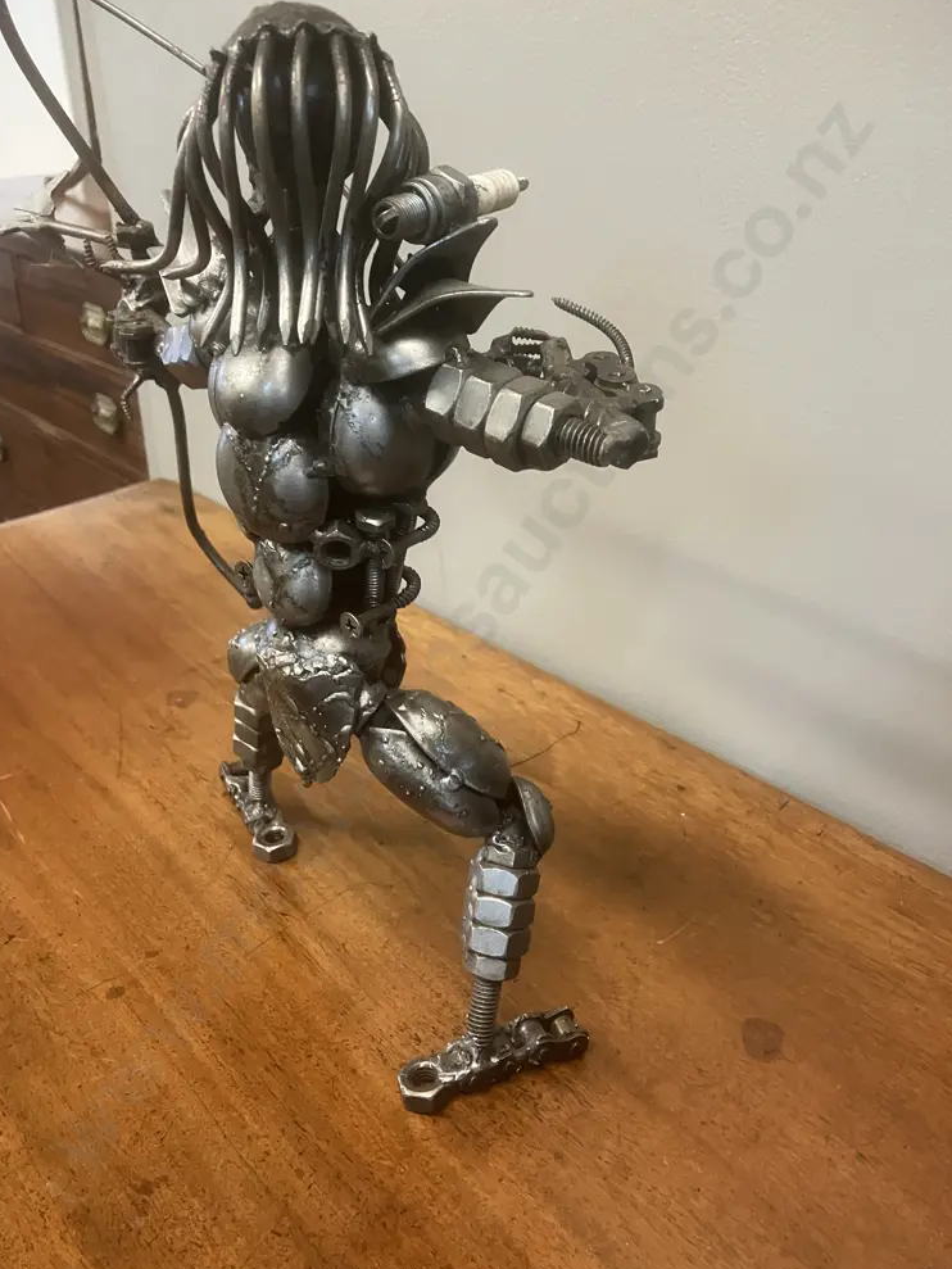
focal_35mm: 29
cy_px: 639
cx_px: 462
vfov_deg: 61.7
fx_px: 1063
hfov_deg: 48.2
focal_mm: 3.99
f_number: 1.8
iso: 320
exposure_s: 1/50
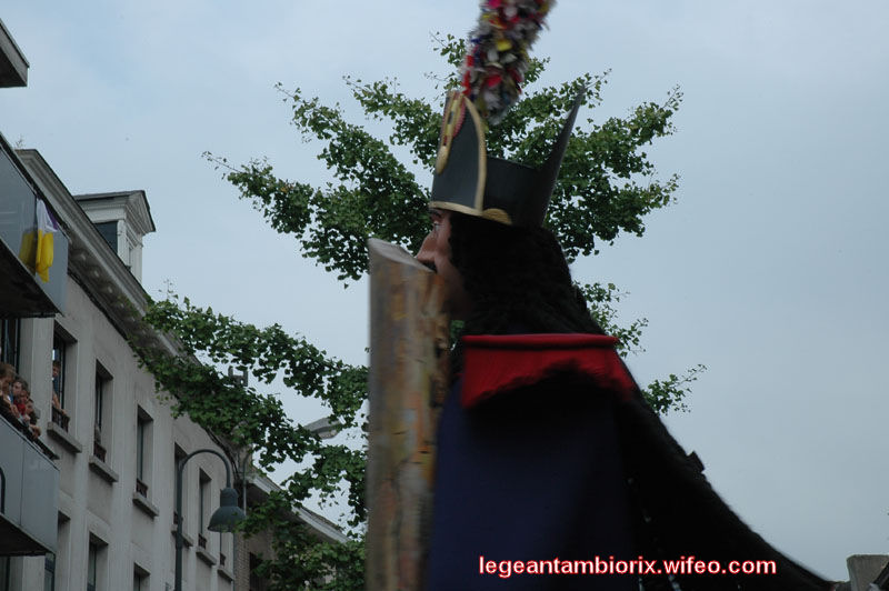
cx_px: 444
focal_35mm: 78
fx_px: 1925
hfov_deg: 26.0
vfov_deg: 17.5
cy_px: 296
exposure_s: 1/60
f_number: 20
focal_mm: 52
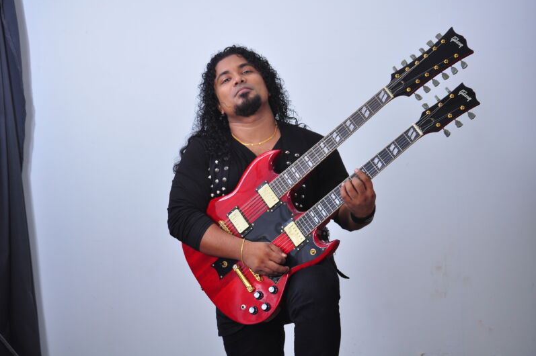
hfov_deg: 25.7
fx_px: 1175
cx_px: 272
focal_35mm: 79
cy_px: 174
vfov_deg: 17.2
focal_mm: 50
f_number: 7.1
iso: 200
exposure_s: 1/125
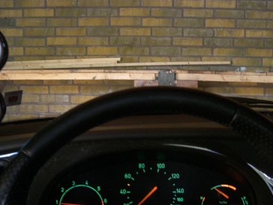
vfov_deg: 29.6
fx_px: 386
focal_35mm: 49
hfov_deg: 38.7
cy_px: 122
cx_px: 108
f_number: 2.8
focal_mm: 7.9
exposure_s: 1/8
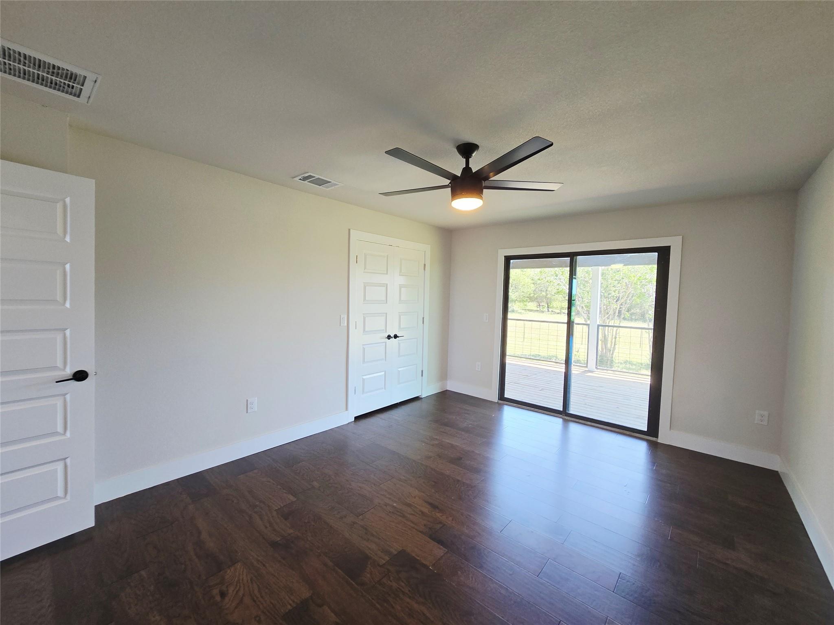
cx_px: 417
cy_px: 312
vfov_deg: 89.9
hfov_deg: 106.2
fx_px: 313
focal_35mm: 13
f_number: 2.2
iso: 80
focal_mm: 2.2
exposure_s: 1/60
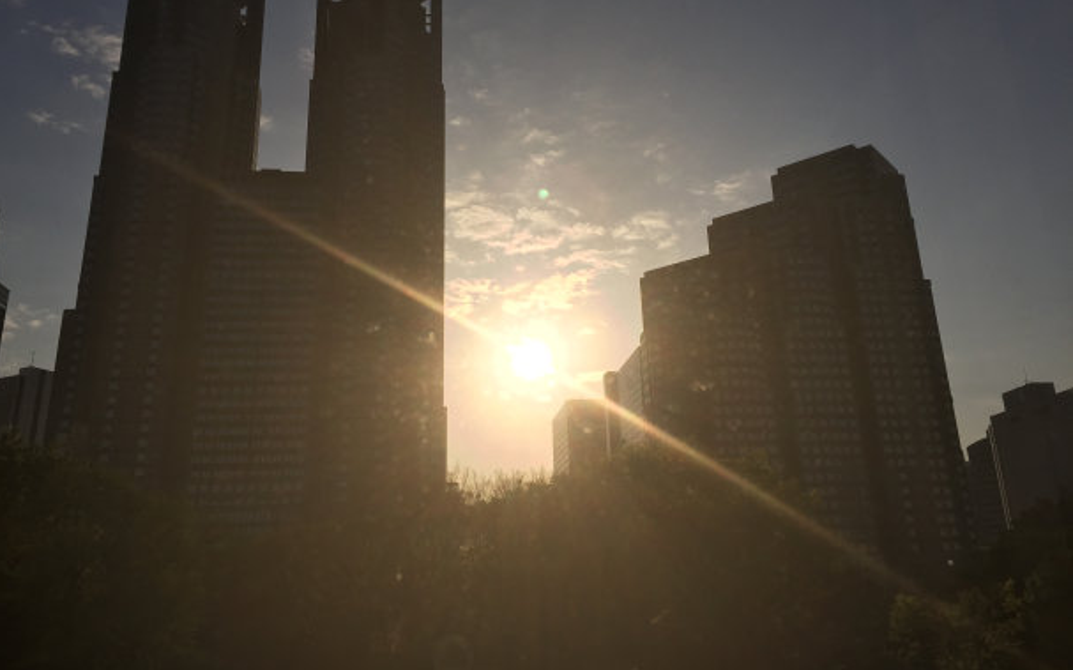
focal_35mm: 31
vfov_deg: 40.5
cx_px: 534
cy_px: 287
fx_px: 906
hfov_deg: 61.2
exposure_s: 1/6623
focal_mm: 4.15
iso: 32
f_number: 2.2
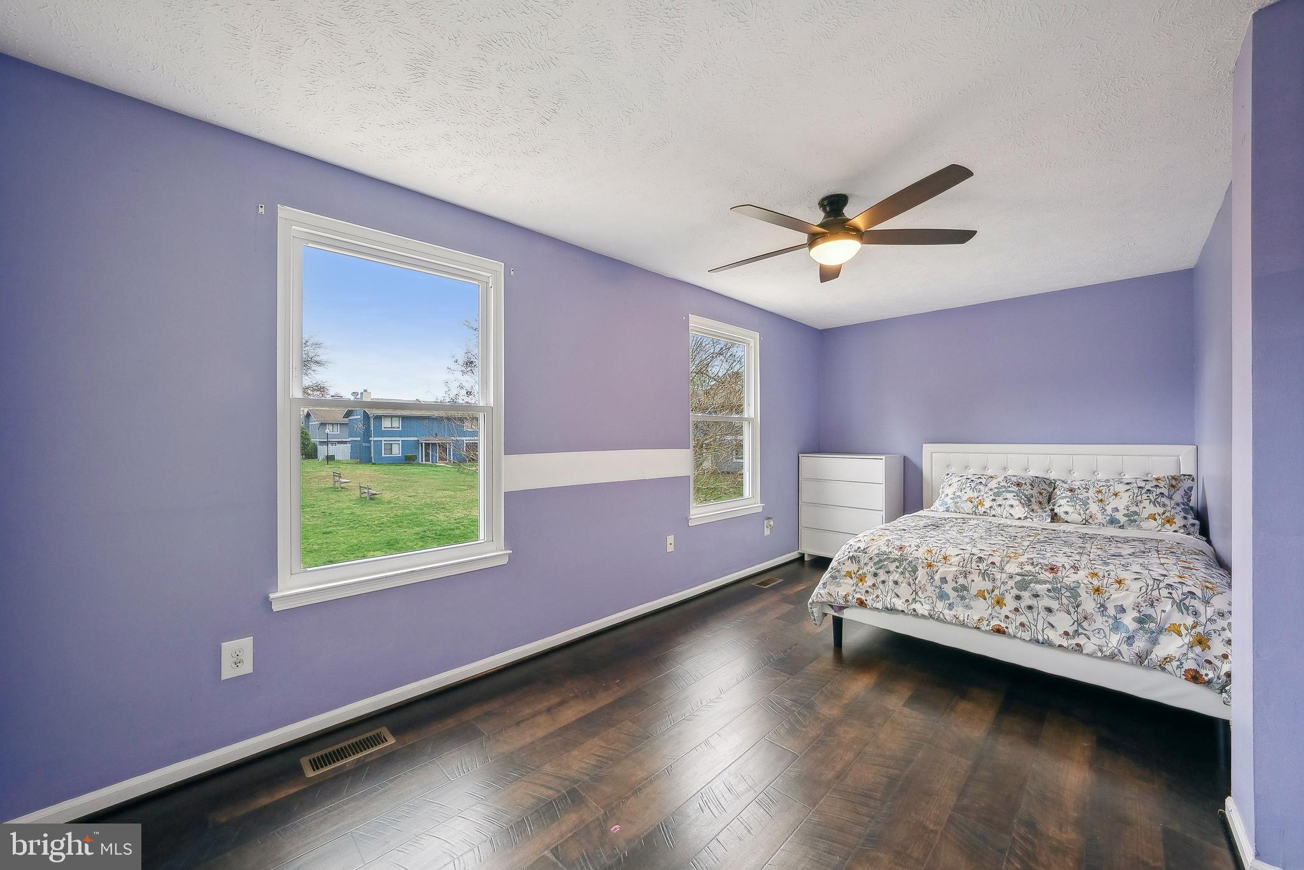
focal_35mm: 13
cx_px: 652
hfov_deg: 108.3
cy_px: 435
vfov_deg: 85.5
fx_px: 471
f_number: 7.1
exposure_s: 1/160
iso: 640
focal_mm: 13
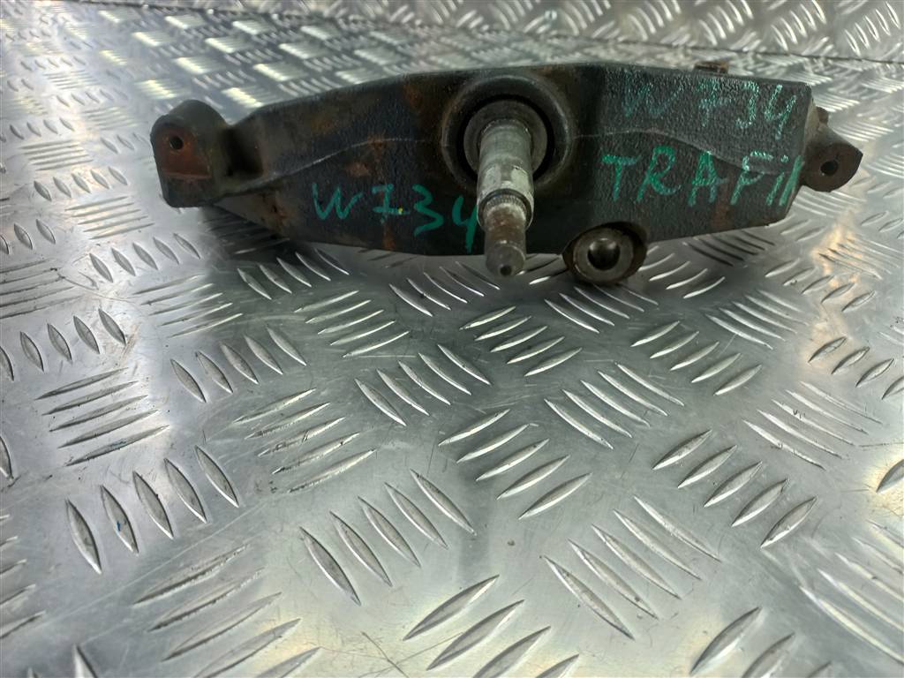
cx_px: 452
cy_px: 339
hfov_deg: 69.4
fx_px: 653
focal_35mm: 25
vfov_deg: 54.9
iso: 64
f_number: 1.8
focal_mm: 4.6
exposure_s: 1/50
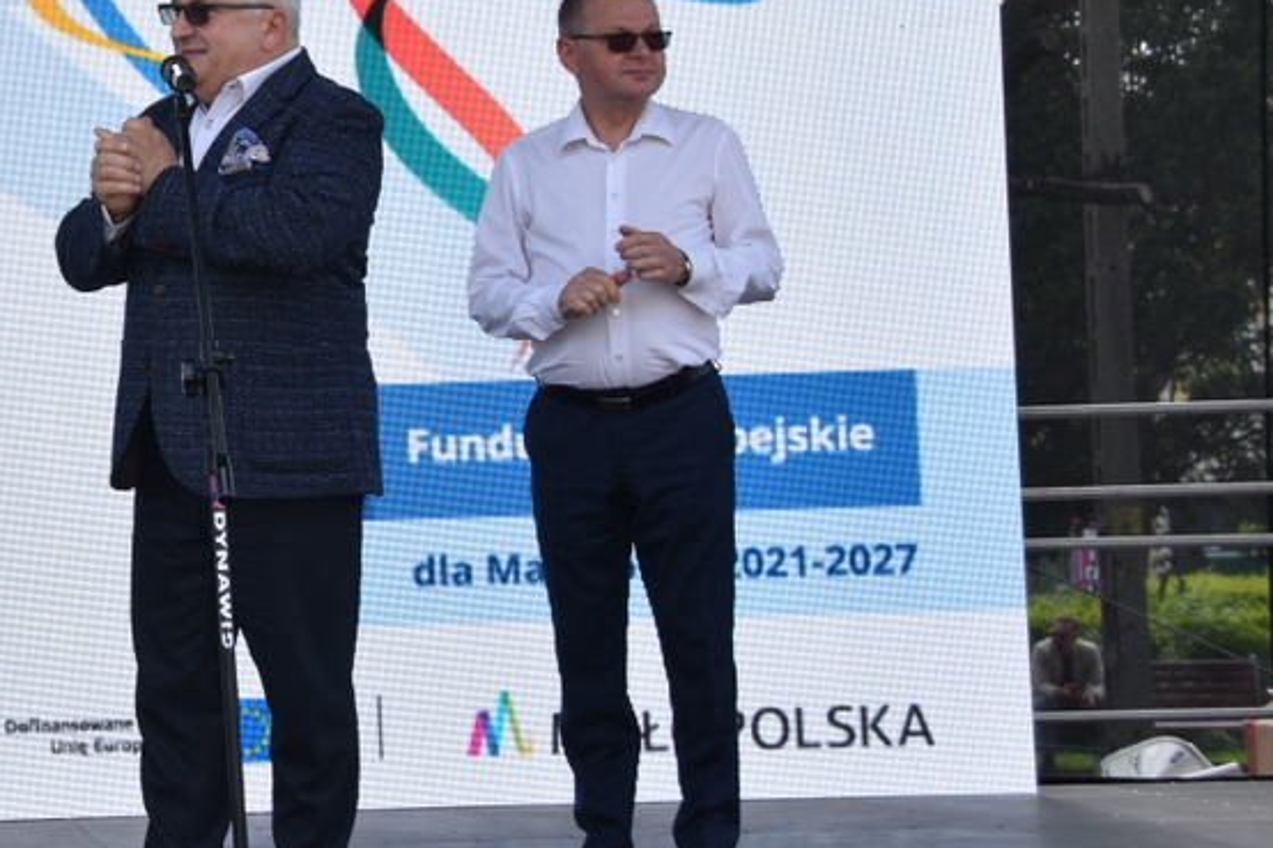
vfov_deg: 10.5
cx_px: -2
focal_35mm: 130
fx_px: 4595
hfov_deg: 15.5
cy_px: 303
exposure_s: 1/125
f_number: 5.6
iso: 100
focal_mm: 40
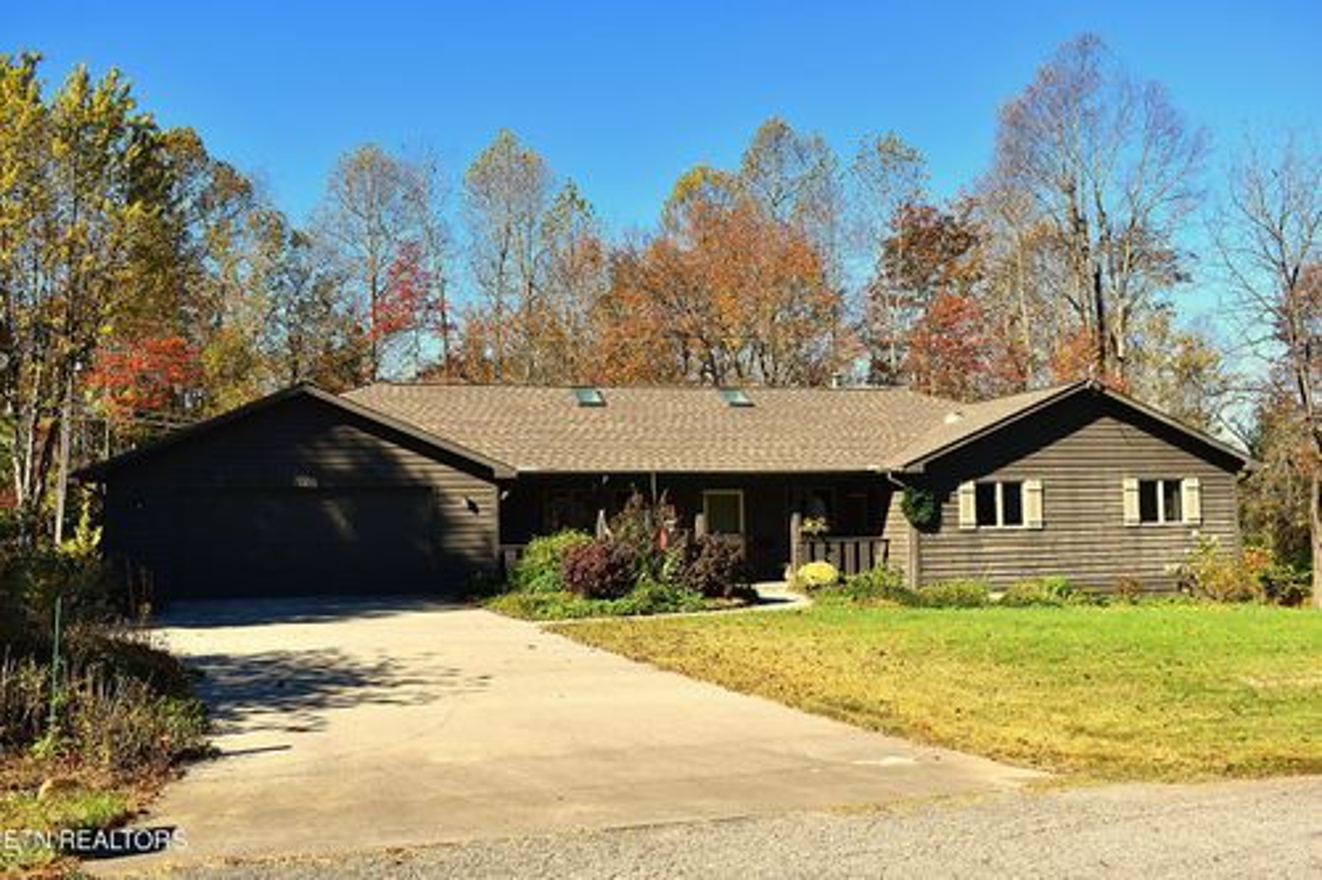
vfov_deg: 39.9
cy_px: 440
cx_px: 661
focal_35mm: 33
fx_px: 1211
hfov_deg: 57.2
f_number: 8
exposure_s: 1/250
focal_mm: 22
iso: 100
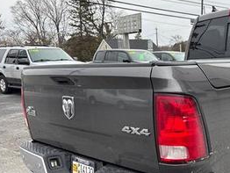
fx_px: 333
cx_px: 213
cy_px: 118
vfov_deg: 28.9
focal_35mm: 50
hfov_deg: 35.6
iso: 50
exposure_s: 1/121
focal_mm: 5.96
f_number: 1.6
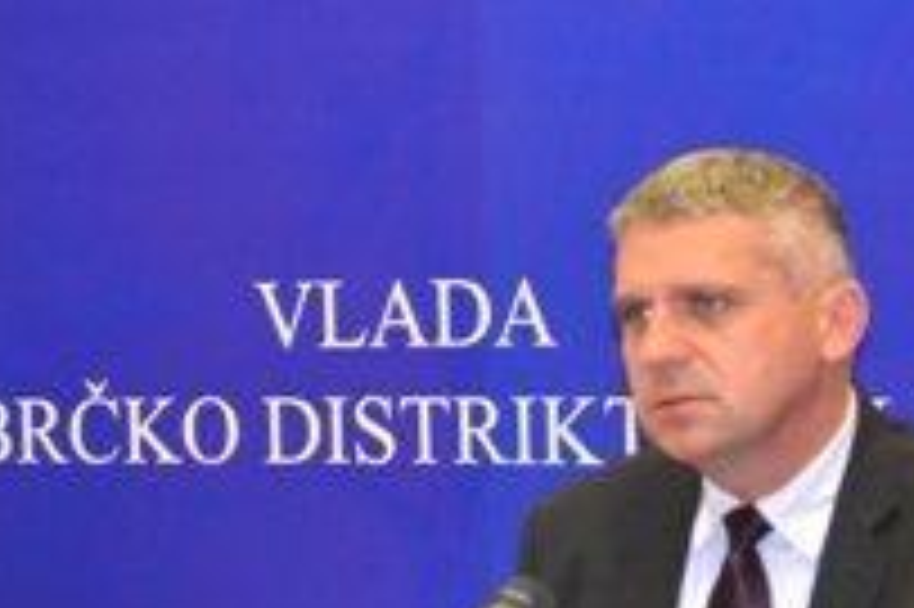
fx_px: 5048
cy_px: 588
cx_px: 338
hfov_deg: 10.3
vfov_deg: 6.9
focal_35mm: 199
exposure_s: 1/60
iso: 1400
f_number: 5.3
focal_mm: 42
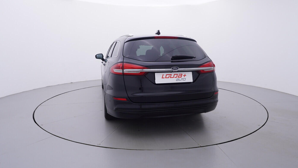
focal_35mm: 25
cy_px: 79
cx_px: 147
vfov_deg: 46.7
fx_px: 194
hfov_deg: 75.1
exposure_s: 1/80
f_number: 5
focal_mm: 15
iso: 200
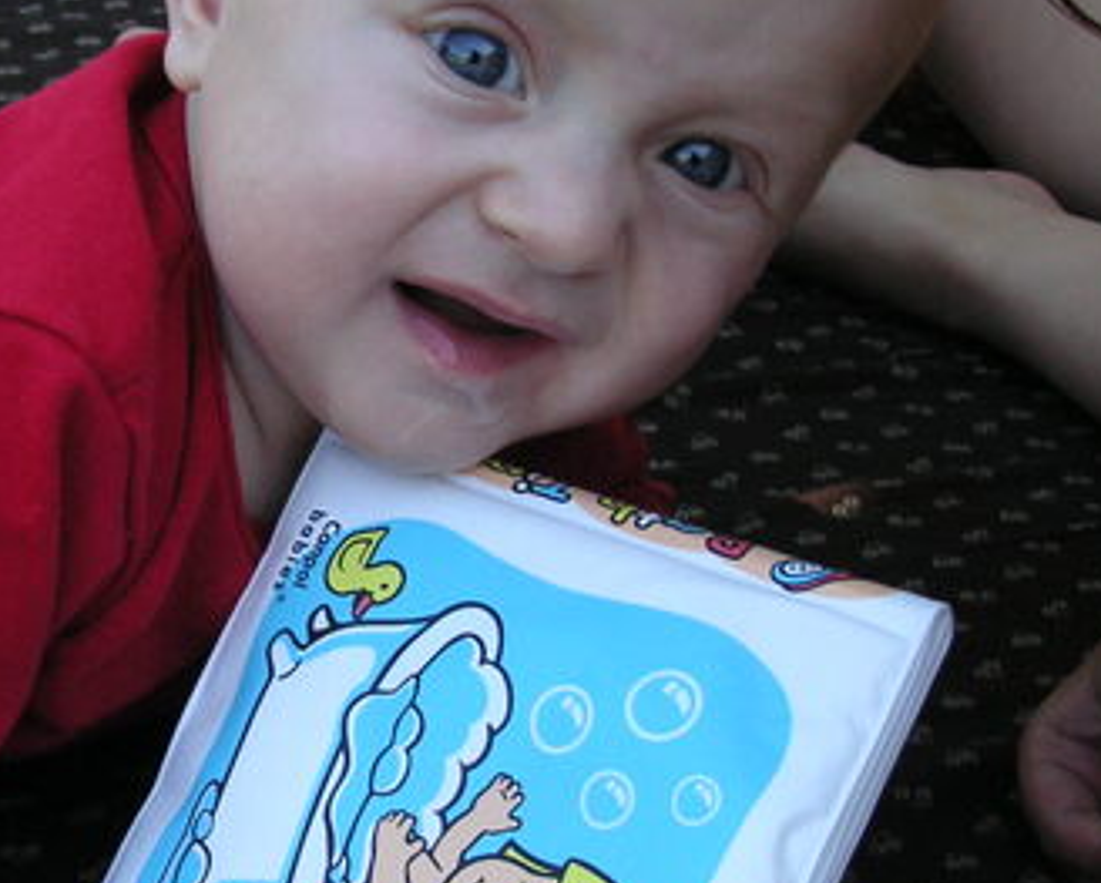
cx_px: 235
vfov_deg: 17.5
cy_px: 436
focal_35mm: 88
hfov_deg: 21.5
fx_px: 2870
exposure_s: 1/180
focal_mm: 6.1
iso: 50
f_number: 2.8
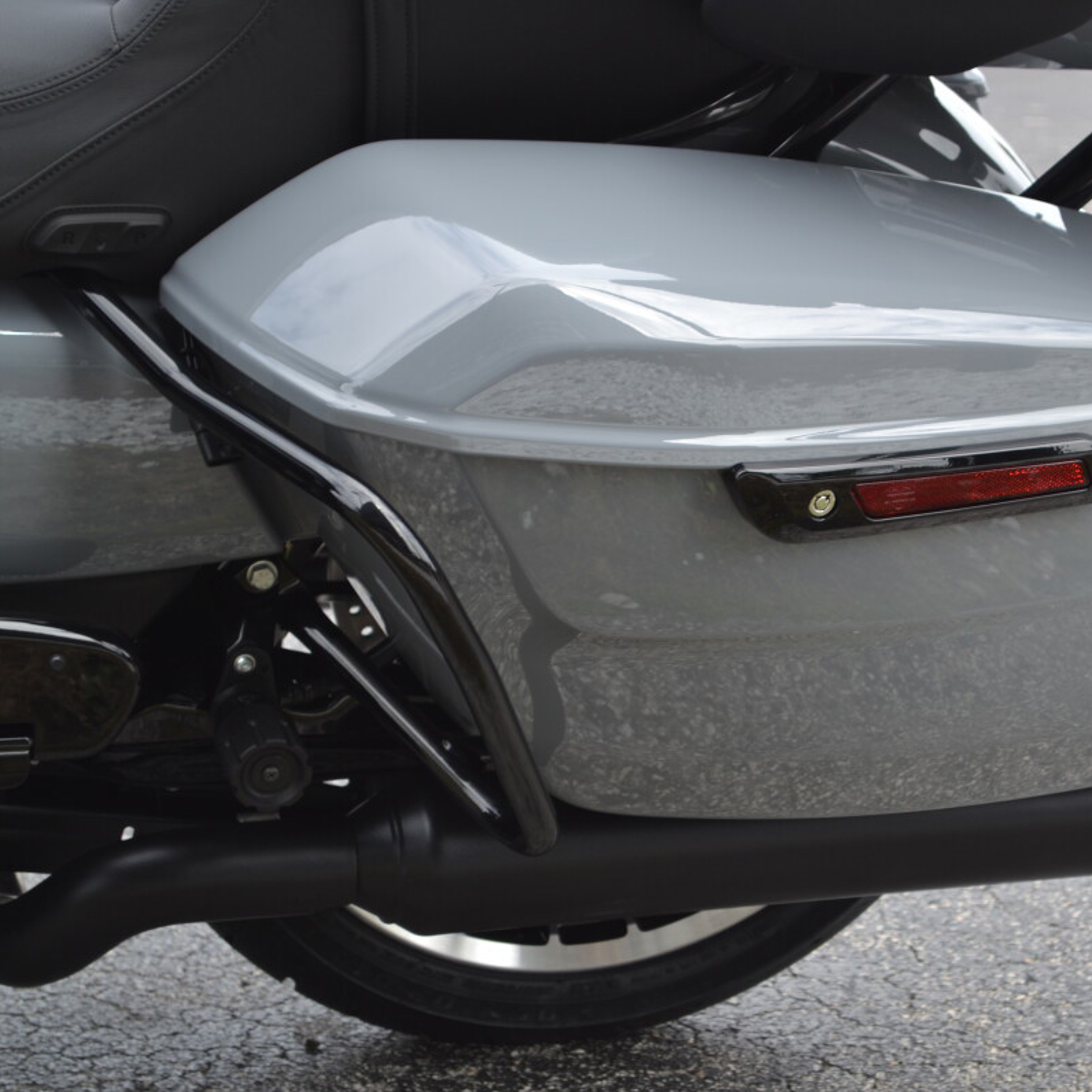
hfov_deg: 16.4
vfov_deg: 16.5
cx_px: 755
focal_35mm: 106
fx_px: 3770
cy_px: 546
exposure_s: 1/125
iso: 100
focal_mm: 55
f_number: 5.6
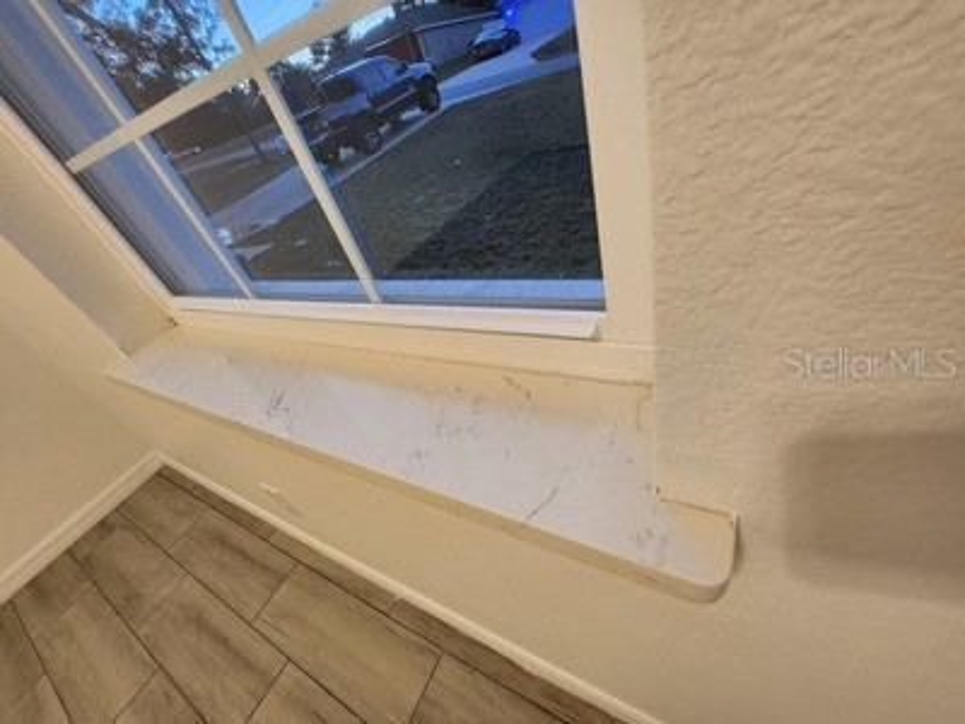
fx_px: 362
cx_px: 482
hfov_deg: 106.2
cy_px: 362
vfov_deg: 89.9
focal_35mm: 13
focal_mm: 1.7
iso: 320
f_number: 2.2
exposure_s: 1/60
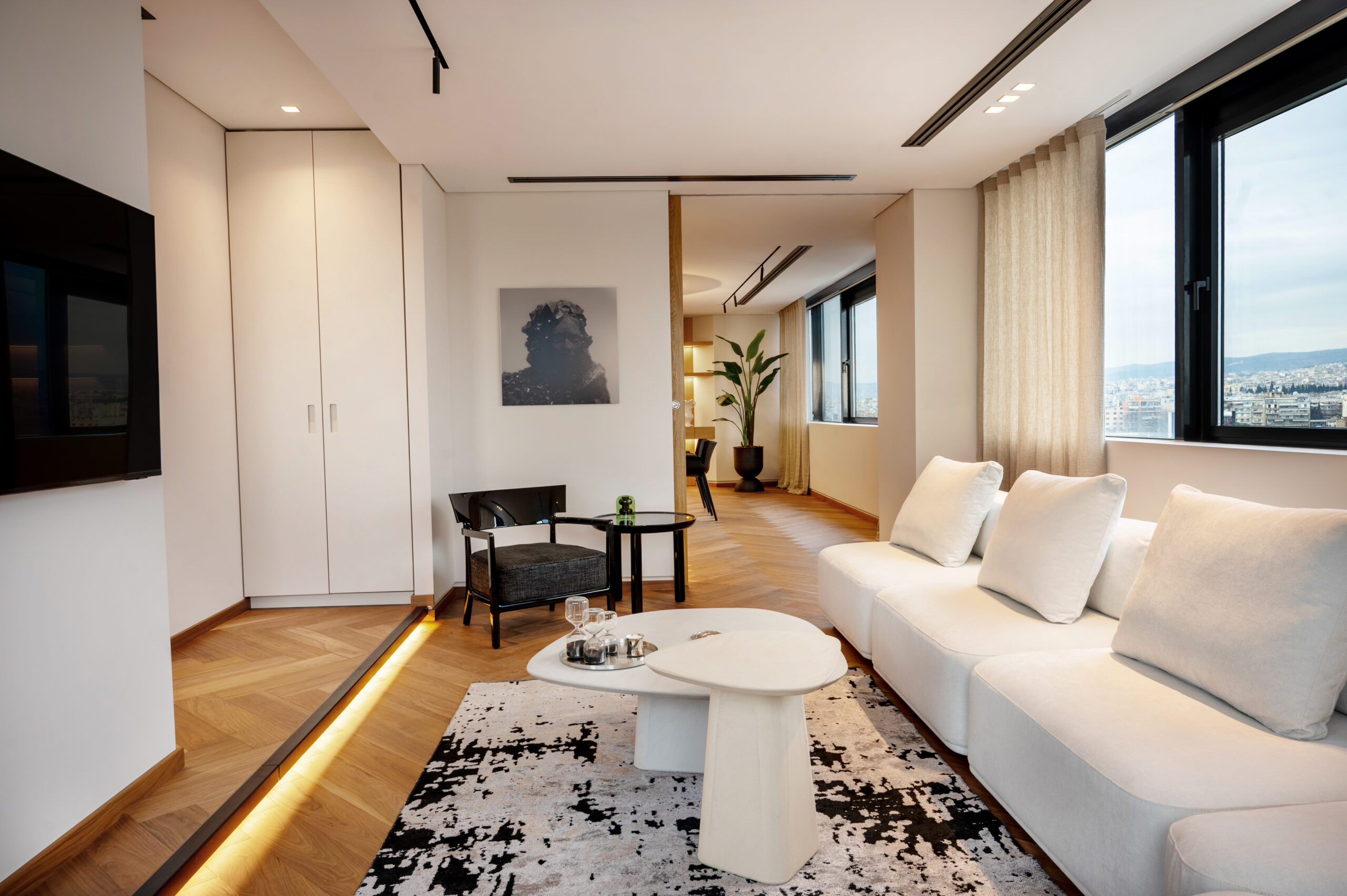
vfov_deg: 53.1
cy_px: 448
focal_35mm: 24
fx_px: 897
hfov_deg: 73.8
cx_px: 674
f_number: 9
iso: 160
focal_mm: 24
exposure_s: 1/20
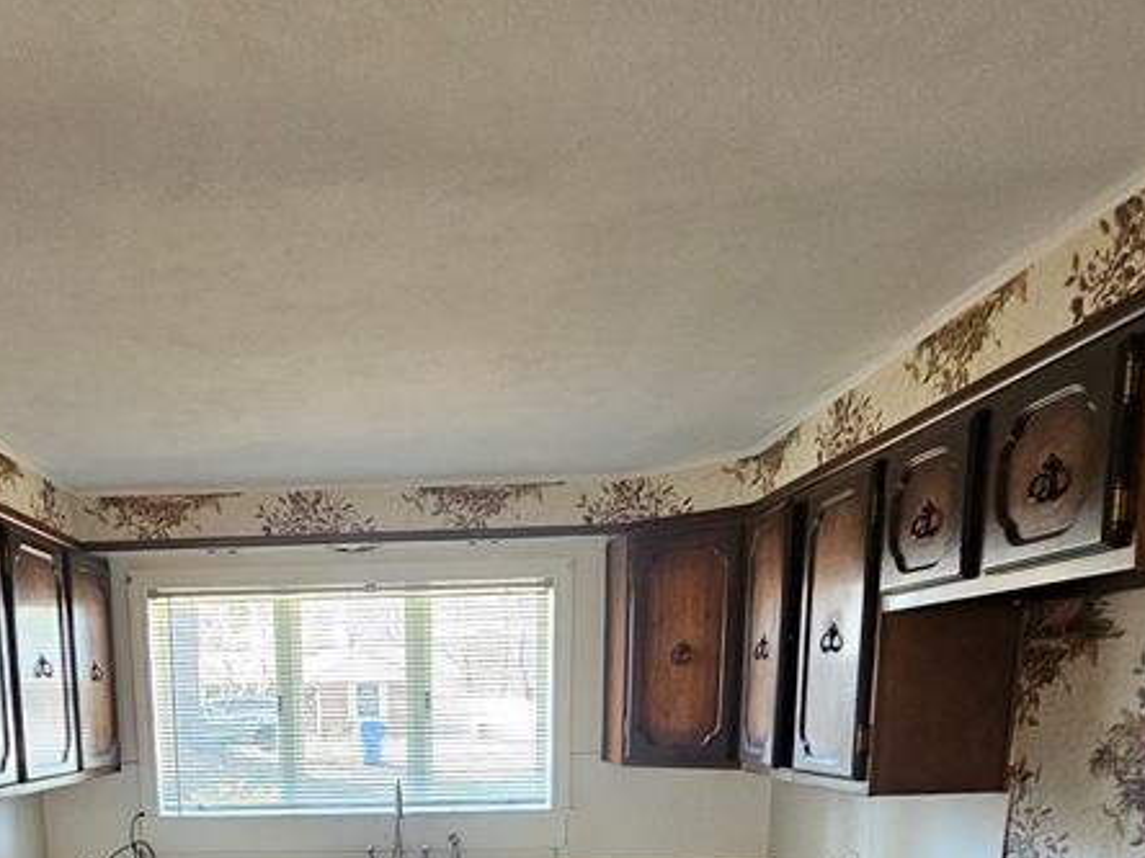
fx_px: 992
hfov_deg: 58.0
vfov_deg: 39.1
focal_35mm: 30
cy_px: 928
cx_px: 343
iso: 320
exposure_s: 1/40
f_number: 2.2
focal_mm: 2.2
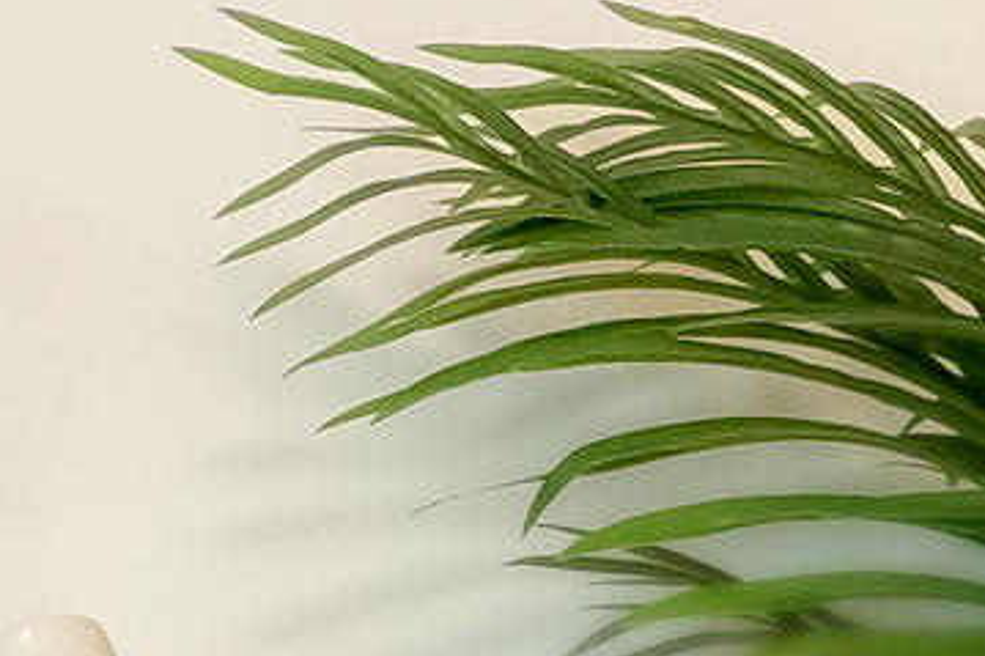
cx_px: 2741
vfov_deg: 8.0
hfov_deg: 10.7
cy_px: 2009
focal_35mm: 146
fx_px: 3993
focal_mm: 4.36
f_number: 1.8
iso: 64
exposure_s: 1/25
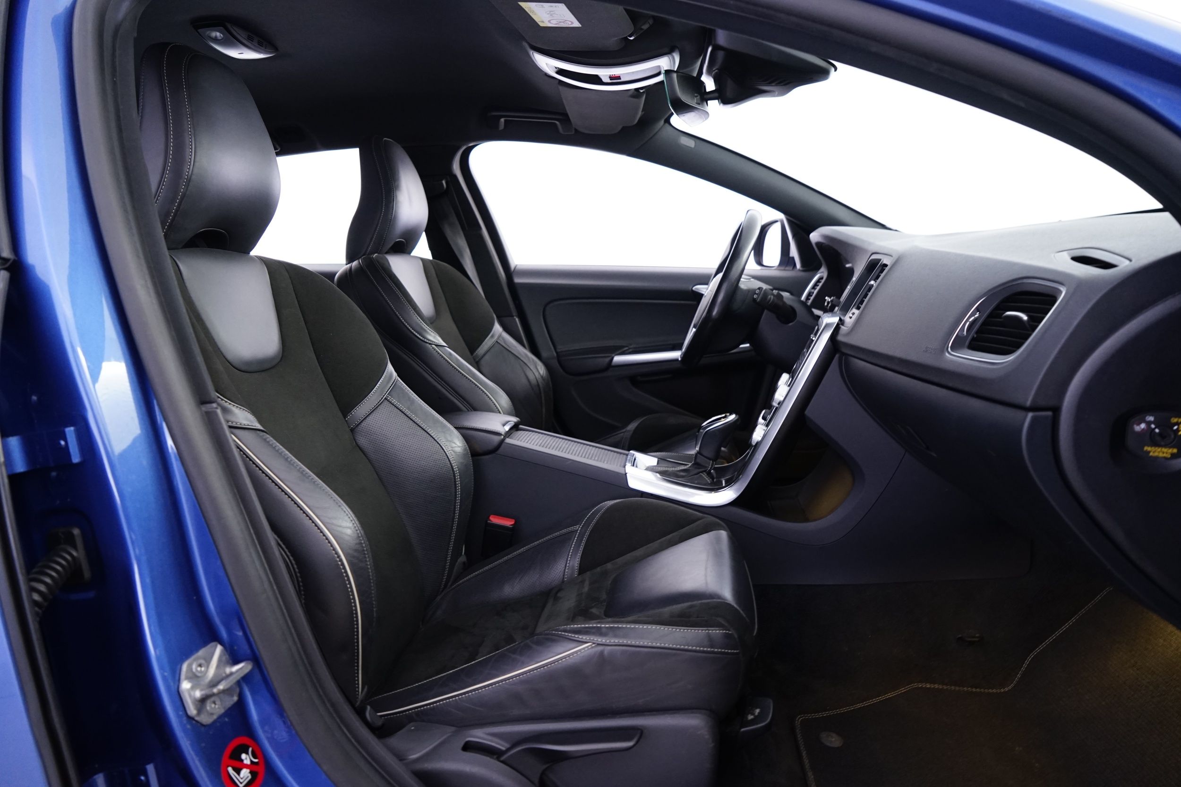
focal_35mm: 24
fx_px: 787
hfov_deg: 73.7
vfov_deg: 53.1
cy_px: 394
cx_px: 590
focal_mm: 24
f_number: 5
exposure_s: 1/8
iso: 1600
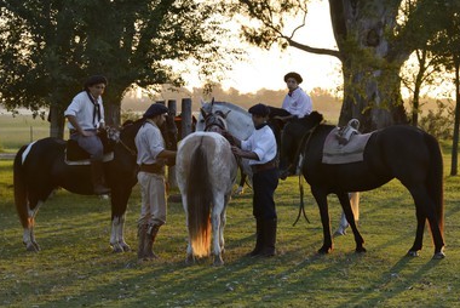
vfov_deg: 10.0
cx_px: 235
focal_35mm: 138
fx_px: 1765
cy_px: 141
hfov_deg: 14.9
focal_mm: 125
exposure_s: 1/500
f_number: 9
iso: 1600
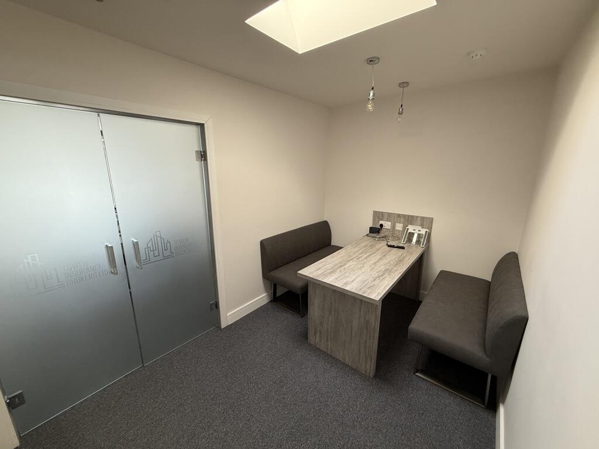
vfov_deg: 85.7
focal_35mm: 14
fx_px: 242
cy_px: 224
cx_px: 300
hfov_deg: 102.1
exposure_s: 1/100
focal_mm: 2.22
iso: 250
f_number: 2.2
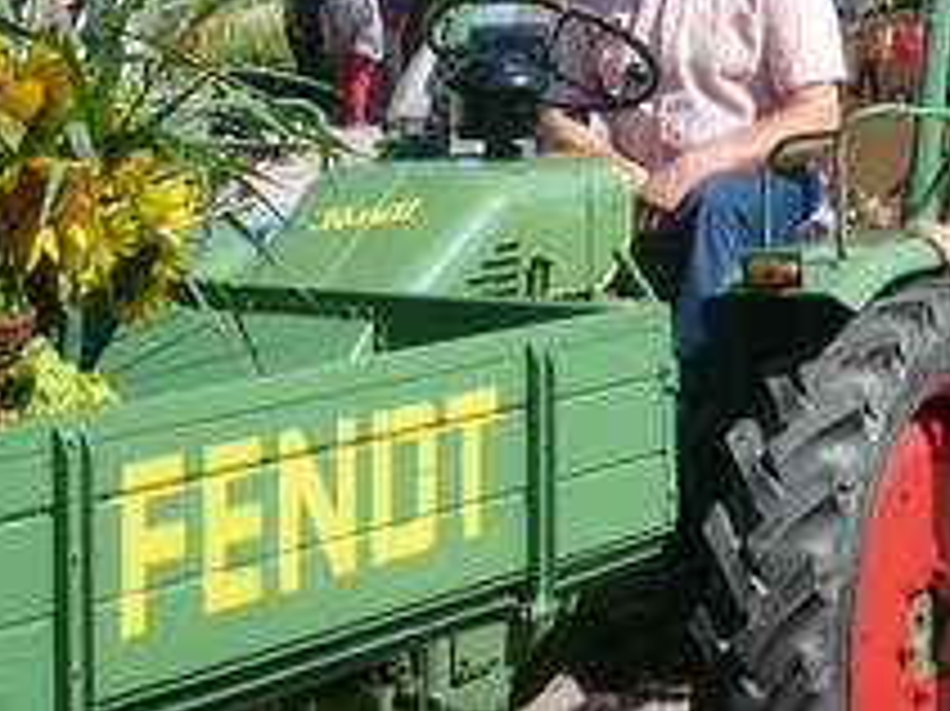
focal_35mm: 110
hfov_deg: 17.8
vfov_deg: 13.3
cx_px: 716
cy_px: 40
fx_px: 3017
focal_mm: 9.6
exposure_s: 1/640
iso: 100
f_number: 4
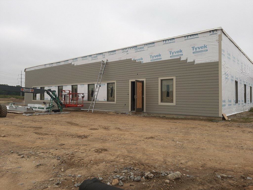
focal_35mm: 26
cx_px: 126
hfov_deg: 67.3
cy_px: 95
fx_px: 190
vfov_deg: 53.1
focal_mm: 3.93
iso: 40
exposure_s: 1/2625
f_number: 1.7
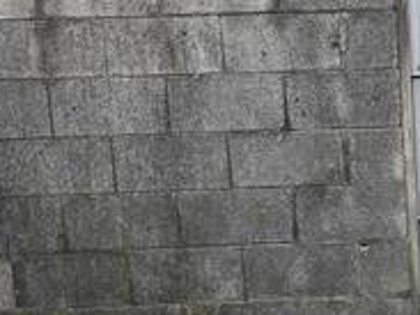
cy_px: 271
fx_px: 1103
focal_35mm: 91
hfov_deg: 20.2
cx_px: 498
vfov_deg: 16.1
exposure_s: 1/389
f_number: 1.6
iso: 50
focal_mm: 5.1
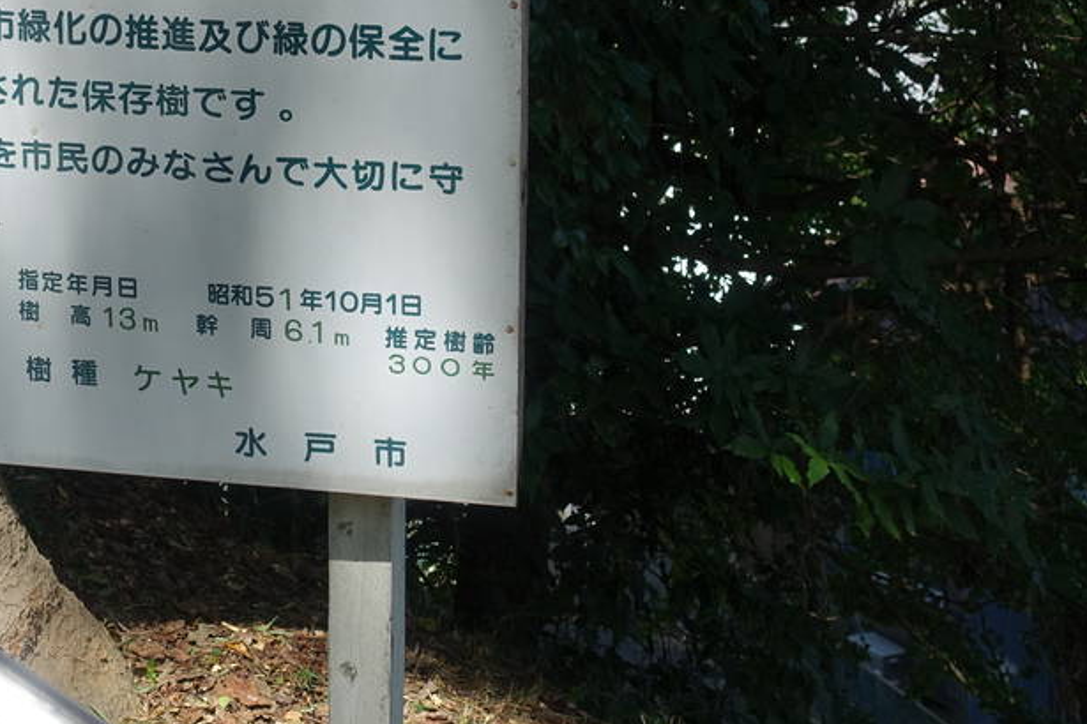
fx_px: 2476
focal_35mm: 82
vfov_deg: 16.6
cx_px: 148
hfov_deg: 24.2
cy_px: 164
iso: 125
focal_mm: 15.52
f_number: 4
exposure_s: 1/500
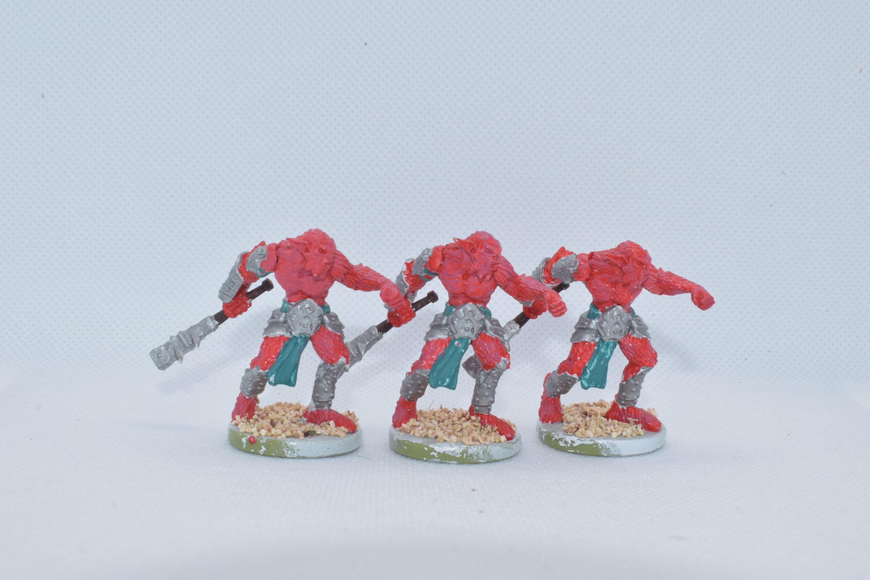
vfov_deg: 30.9
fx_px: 1051
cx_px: 435
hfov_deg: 45.0
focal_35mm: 44
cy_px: 290
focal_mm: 29
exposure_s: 1/125
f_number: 18
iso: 800
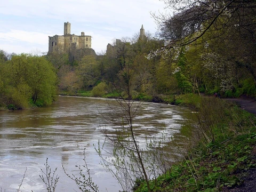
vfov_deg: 21.0
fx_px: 518
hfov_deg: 27.8
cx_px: 128
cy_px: 96
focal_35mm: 70
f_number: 8
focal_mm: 35
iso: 100
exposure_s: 1/400
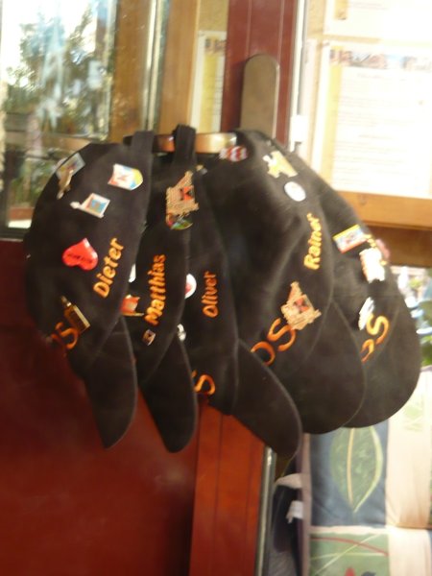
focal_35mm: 58
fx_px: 965
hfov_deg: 25.2
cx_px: 216
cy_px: 288
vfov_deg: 33.2
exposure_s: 1/30
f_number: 2.9
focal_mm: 6
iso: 200
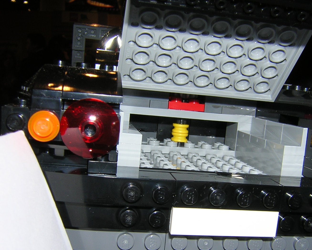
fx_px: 397
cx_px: 172
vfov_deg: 34.9
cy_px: 139
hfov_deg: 42.9
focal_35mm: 43
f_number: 5.2
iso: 100
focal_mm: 4.7
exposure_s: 1/60.1
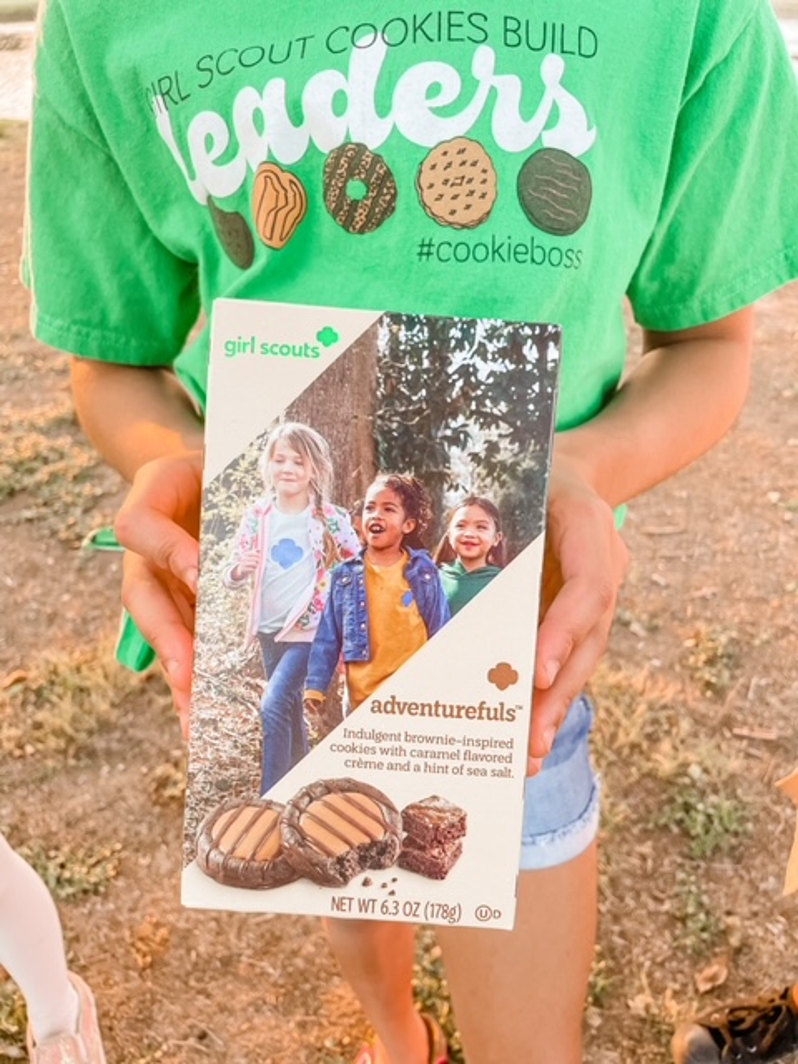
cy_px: 532
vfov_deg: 67.3
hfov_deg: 53.1
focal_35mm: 26
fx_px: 799
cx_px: 399
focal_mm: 4.2
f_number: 1.6
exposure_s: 1/120
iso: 64
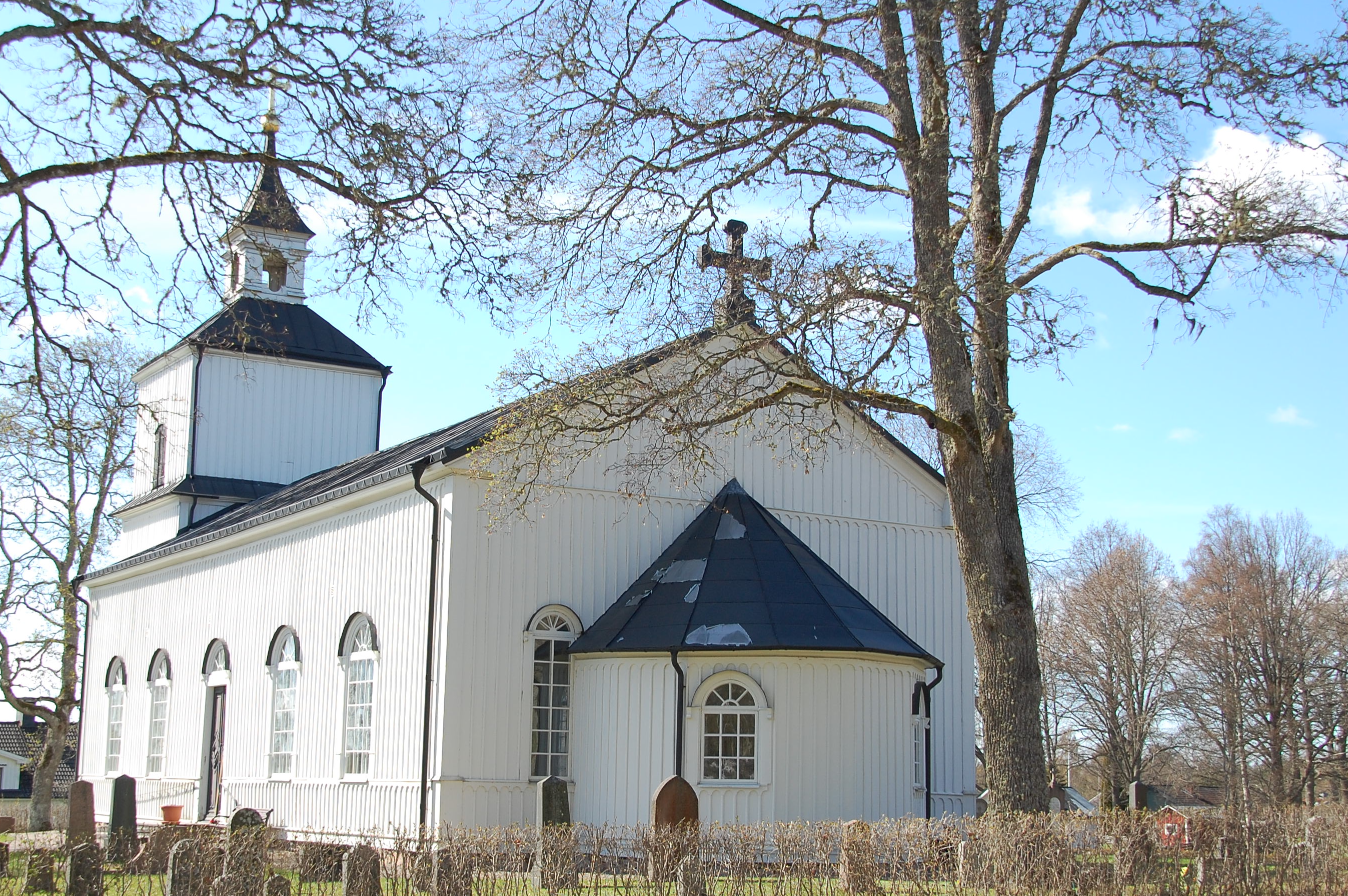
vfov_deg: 27.7
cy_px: 480
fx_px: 1817
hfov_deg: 40.7
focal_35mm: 49
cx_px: 601
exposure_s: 1/250
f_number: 10
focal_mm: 29
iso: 320
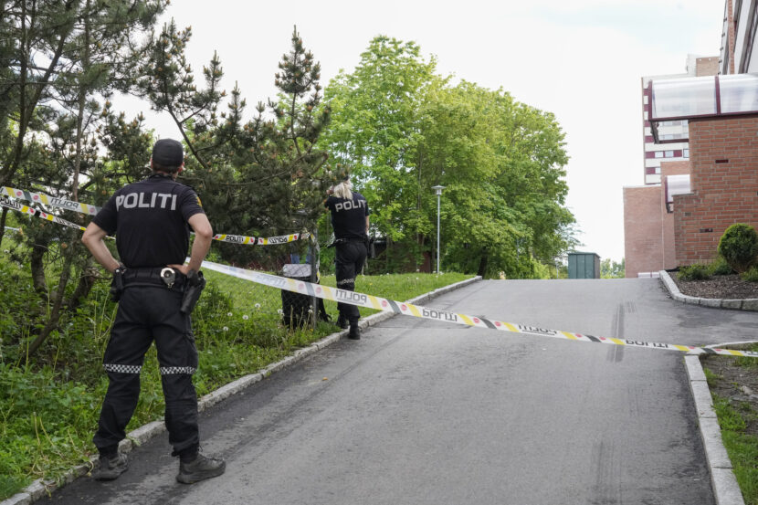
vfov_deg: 27.5
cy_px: 252
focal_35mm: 49
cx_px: 379
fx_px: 1031
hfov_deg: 40.4
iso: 3200
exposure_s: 1/250
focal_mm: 49
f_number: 9
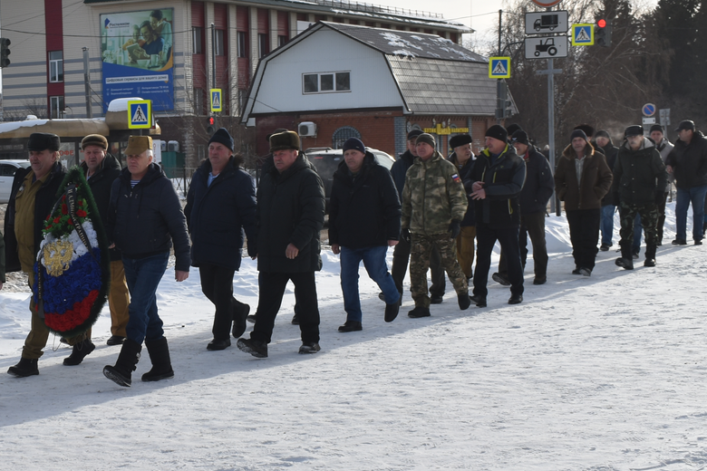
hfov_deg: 23.8
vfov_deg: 16.4
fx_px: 1630
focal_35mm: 83
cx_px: 72
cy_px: 227
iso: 100
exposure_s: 1/320
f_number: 9
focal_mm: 27
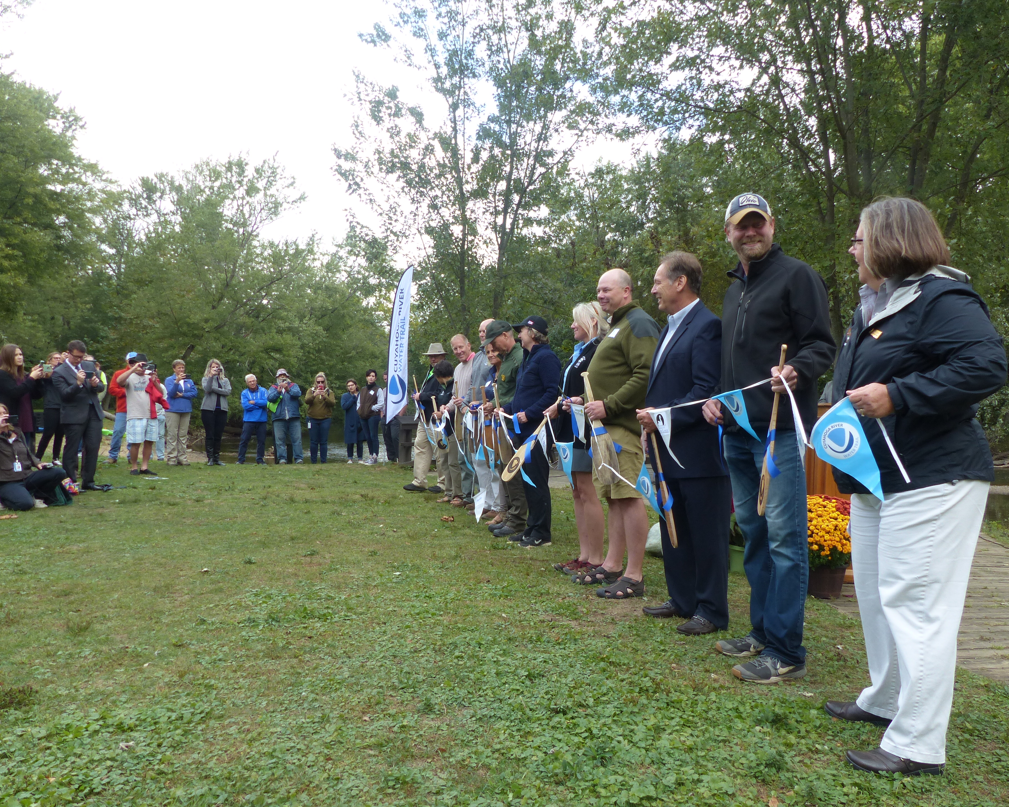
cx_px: 547
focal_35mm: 27
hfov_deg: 64.0
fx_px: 806
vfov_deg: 53.2
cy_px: 417
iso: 100
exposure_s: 1/125
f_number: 4
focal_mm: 4.5
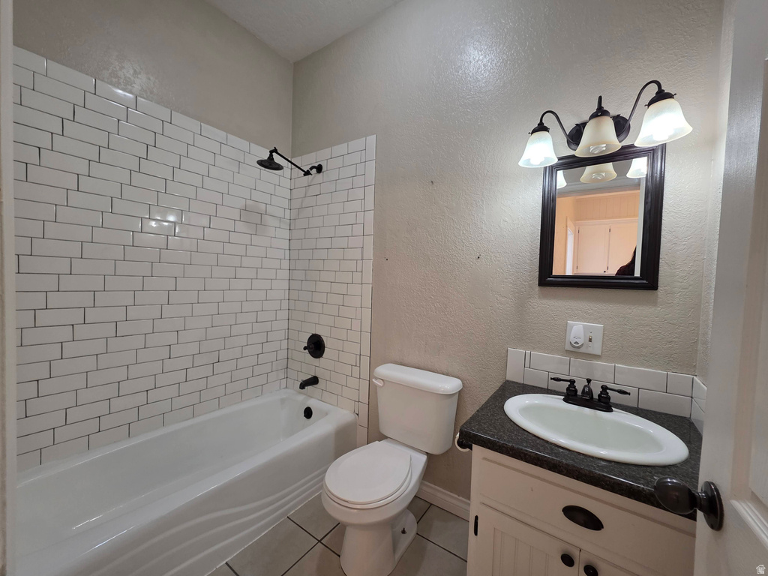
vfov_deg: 89.9
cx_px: 384
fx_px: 288
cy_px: 288
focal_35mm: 13
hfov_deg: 106.2
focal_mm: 2.2
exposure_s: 1/60
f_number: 1.9
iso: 160
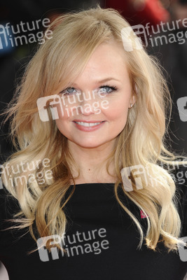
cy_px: 140
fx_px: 1810
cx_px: 94
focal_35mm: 232
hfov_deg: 5.9
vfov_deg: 8.9
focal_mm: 155
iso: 200
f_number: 4.5
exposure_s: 1/200
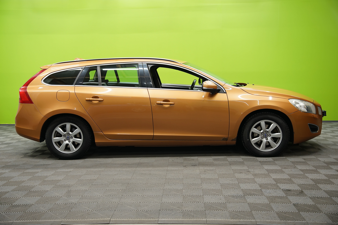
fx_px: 385
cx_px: 169
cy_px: 112
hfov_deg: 47.4
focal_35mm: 41
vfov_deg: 32.6
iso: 500
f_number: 3.5
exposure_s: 1/30
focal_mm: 41
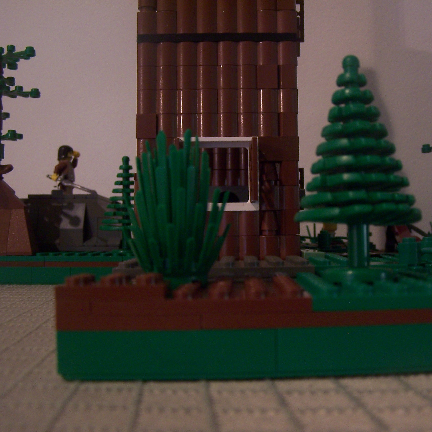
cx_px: 286
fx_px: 635
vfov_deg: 37.6
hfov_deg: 37.2
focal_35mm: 45
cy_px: 215
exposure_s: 1/8
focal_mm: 6.3
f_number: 2.8
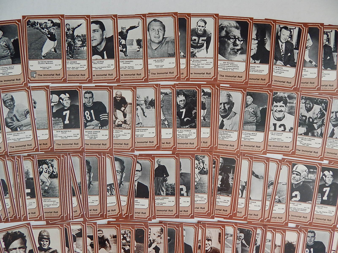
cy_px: 126
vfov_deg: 61.1
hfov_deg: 76.4
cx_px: 169
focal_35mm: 22
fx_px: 215
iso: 250
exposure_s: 1/30
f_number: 3
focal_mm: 4
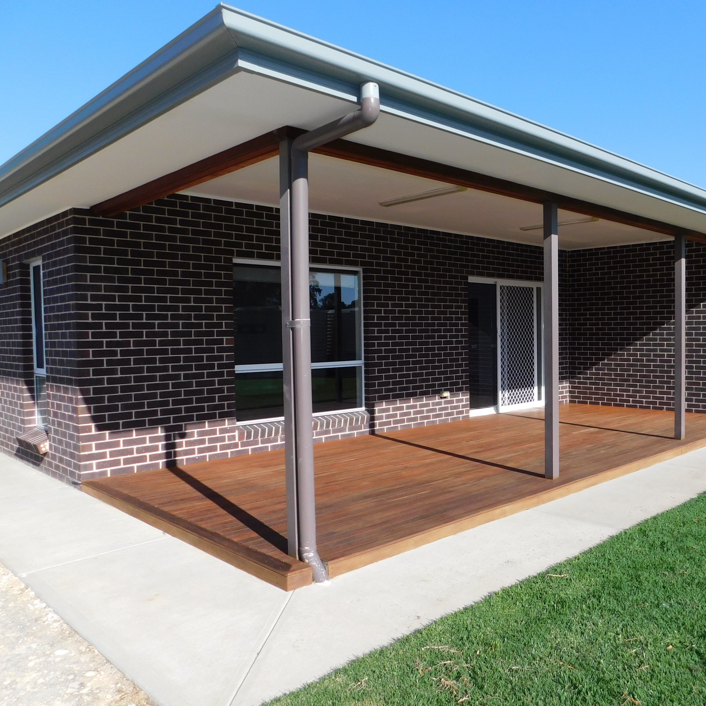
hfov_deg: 56.1
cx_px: 472
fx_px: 646
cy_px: 354
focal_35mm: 28
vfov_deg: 57.3
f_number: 3
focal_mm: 4
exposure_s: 1/1250
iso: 125
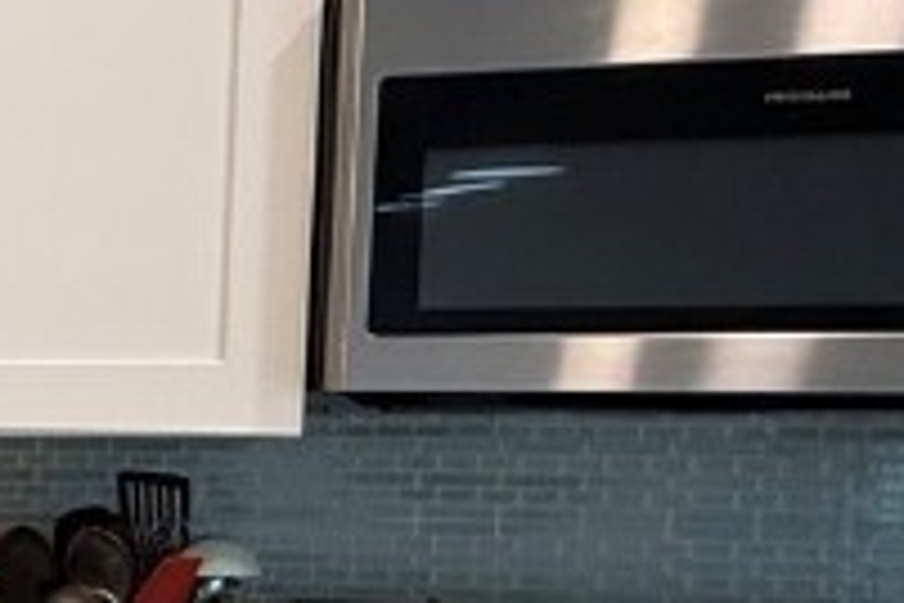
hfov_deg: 20.1
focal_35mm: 74
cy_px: 536
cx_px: -711
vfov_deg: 18.1
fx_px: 1858
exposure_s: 1/120
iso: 250
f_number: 2.2
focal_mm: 2.22
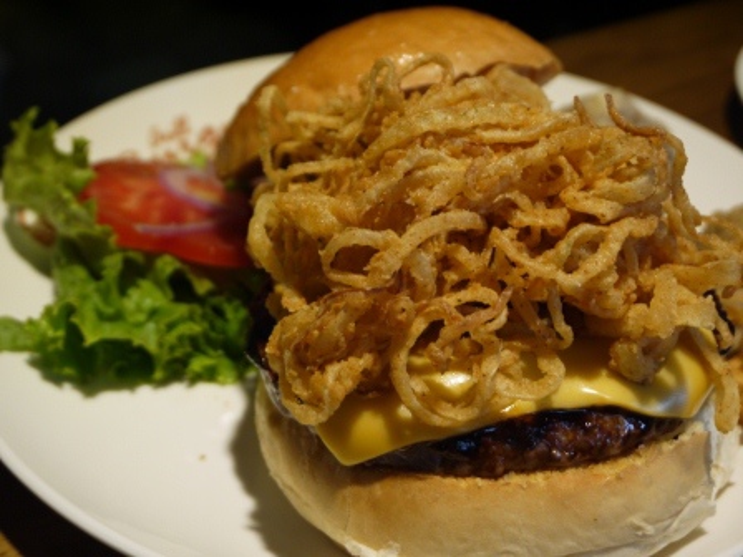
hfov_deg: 35.5
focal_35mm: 54
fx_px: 1159
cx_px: 372
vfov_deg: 27.0
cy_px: 278
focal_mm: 27
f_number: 5.1
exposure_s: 1/60
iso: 400
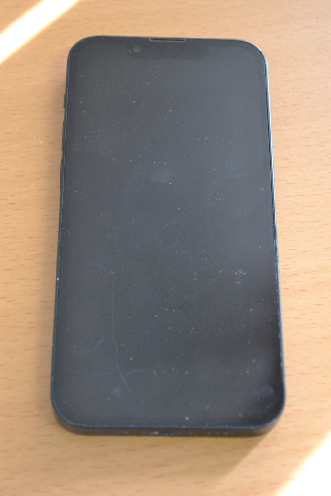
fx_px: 1034
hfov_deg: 18.2
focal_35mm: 75
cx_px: 166
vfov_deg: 27.0
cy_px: 248
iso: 2800
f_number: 5.6
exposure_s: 1/60
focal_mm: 50
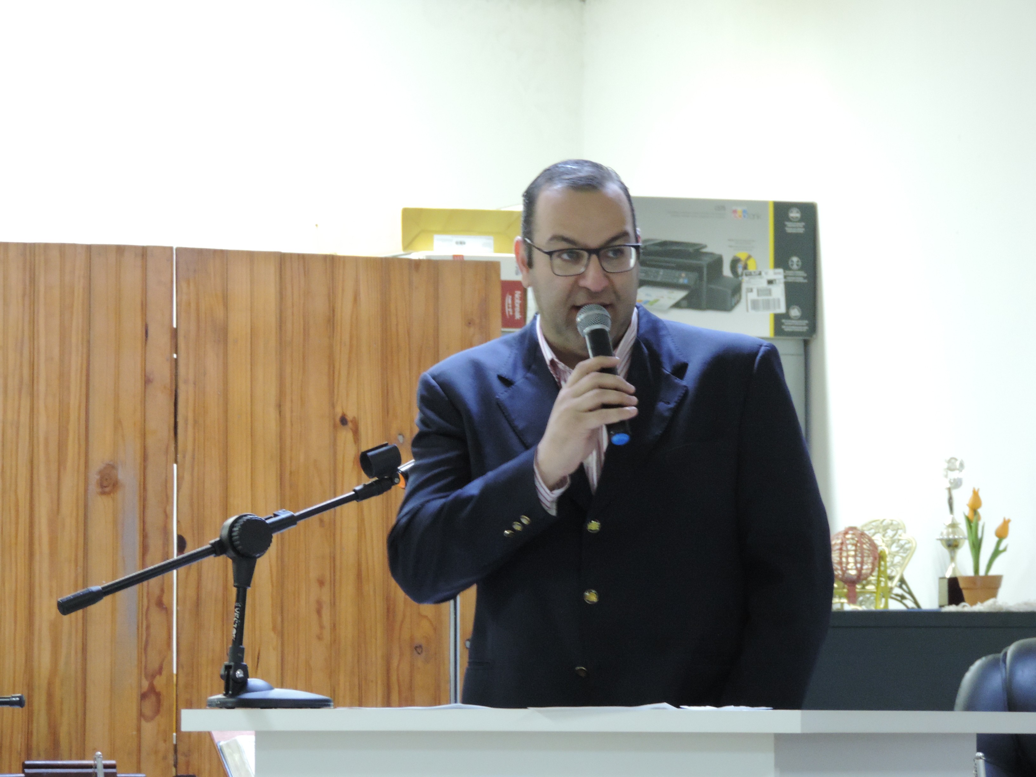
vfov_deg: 7.4
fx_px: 5986
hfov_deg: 9.9
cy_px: 388
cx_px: 518
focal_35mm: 200
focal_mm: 35.6
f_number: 4.6
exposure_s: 1/6
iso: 800
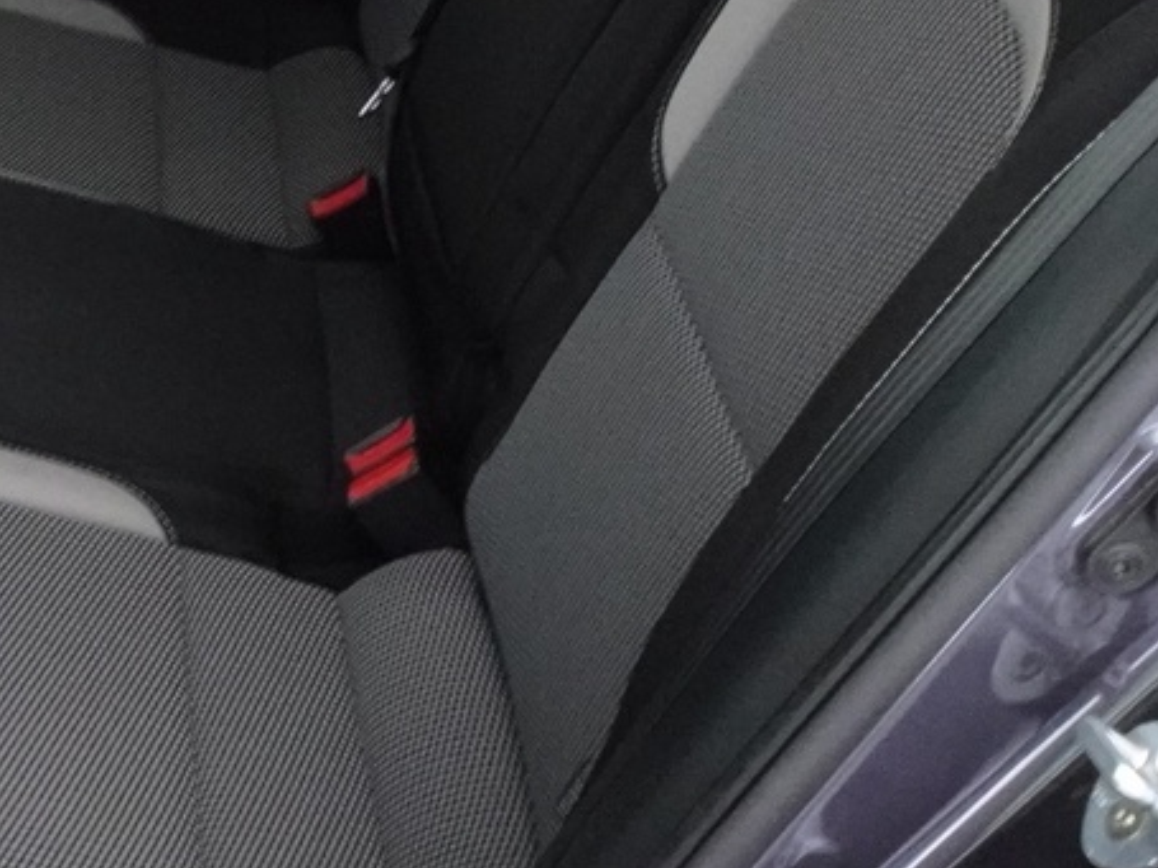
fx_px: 2542
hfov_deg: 24.5
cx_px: -3
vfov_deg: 19.3
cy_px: 257
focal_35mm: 76
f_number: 3.5
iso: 800
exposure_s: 1/8
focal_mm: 4.25
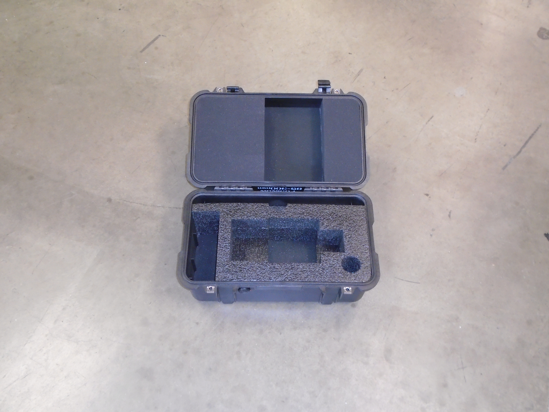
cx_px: 274
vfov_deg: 39.7
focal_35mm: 36
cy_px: 206
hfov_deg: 51.4
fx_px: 571
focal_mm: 6.4
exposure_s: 1/40
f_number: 3.8
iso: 400
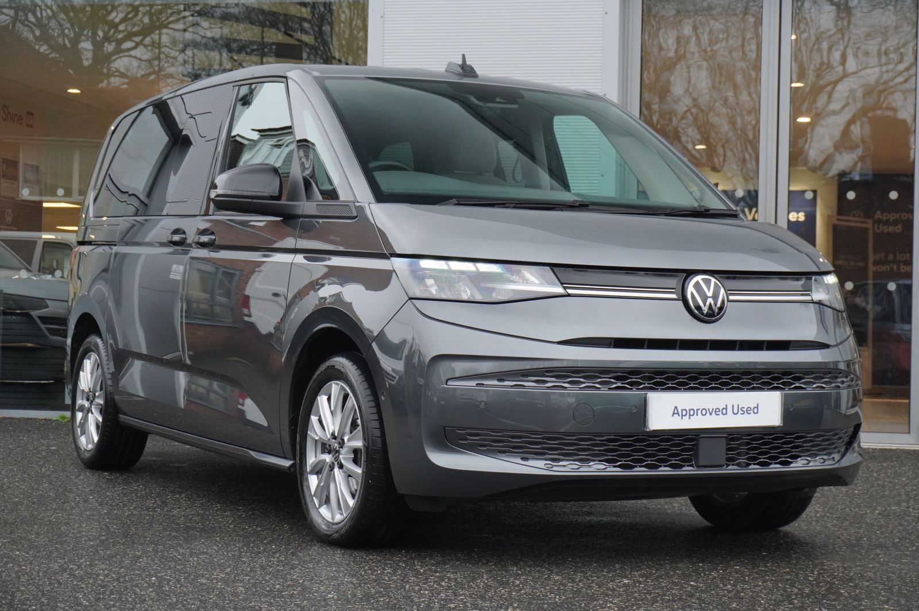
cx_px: 460
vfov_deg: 20.6
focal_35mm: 66
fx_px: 1683
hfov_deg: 30.5
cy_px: 306
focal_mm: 44
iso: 1250
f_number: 5.6
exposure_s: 1/200
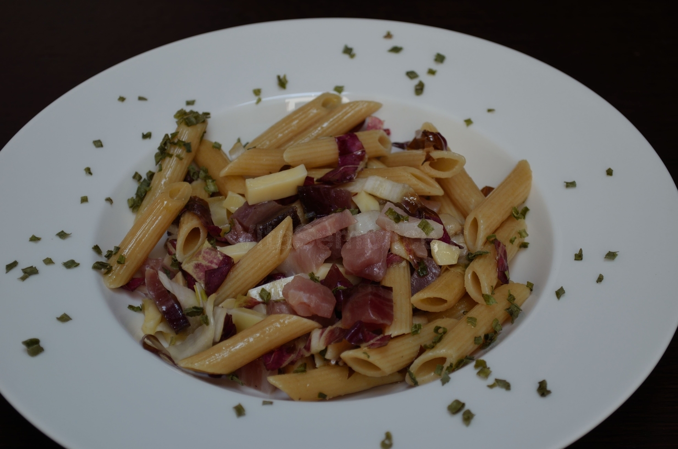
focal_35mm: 78
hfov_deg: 26.0
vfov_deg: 17.4
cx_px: 339
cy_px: 224
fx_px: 1466
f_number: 5.6
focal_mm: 52
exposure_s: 1/60
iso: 125
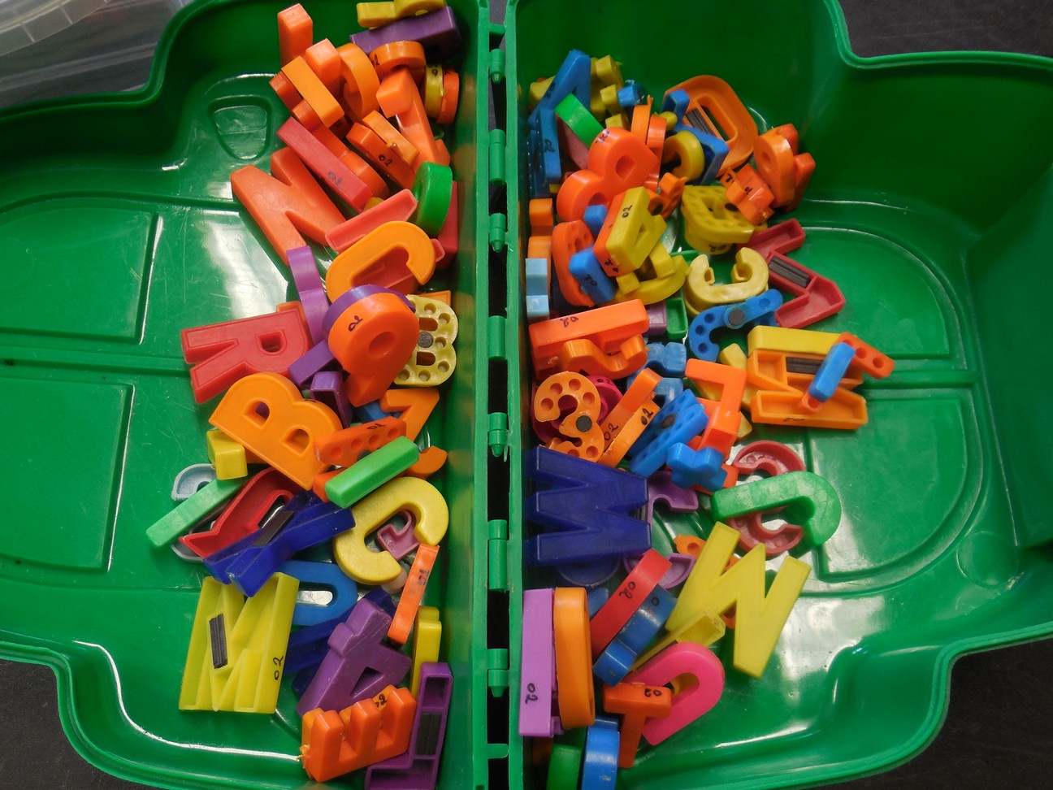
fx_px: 913
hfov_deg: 60.0
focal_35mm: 30
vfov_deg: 46.8
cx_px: 526
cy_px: 395
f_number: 3.2
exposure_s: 1/30
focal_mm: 5.3
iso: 140
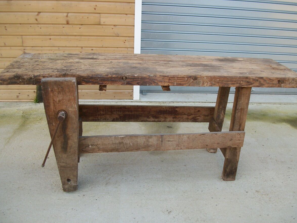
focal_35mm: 35
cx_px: 154
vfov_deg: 40.7
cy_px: 119
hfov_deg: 52.6
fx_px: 300
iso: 80
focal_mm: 5.7
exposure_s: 1/160
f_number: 2.9
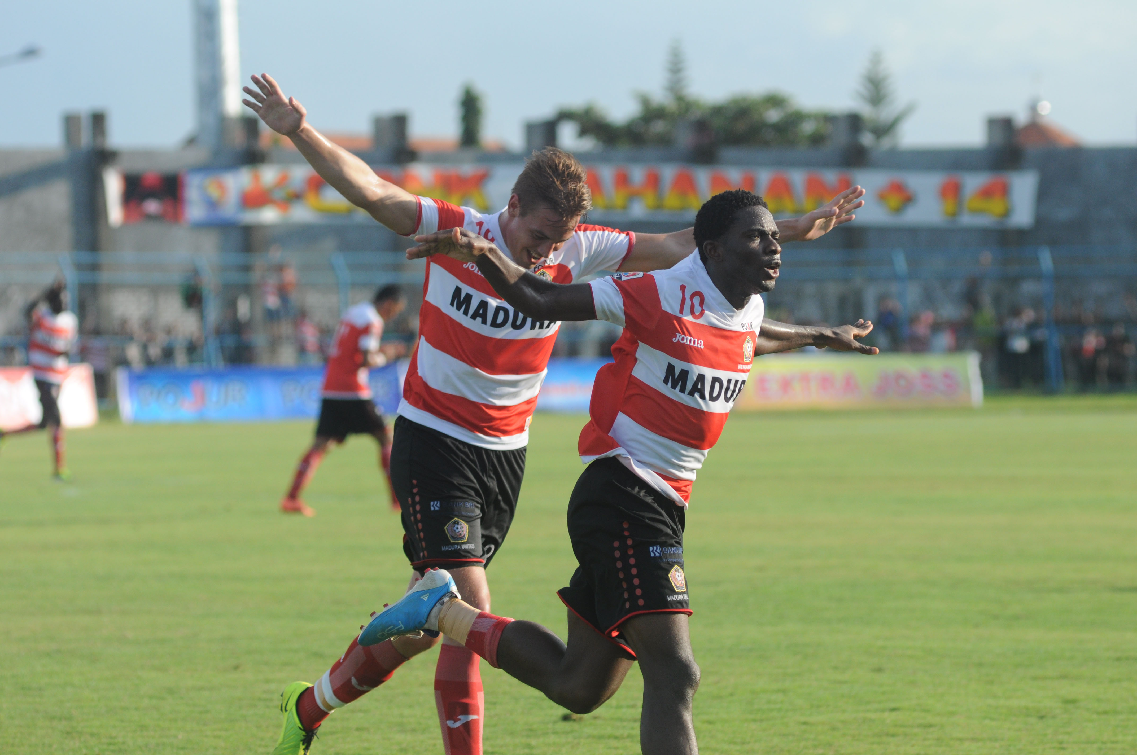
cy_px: 378
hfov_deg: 9.5
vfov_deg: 6.3
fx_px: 6861
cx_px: 568
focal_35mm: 218
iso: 400
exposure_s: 1/1600
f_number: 4.5
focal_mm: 145
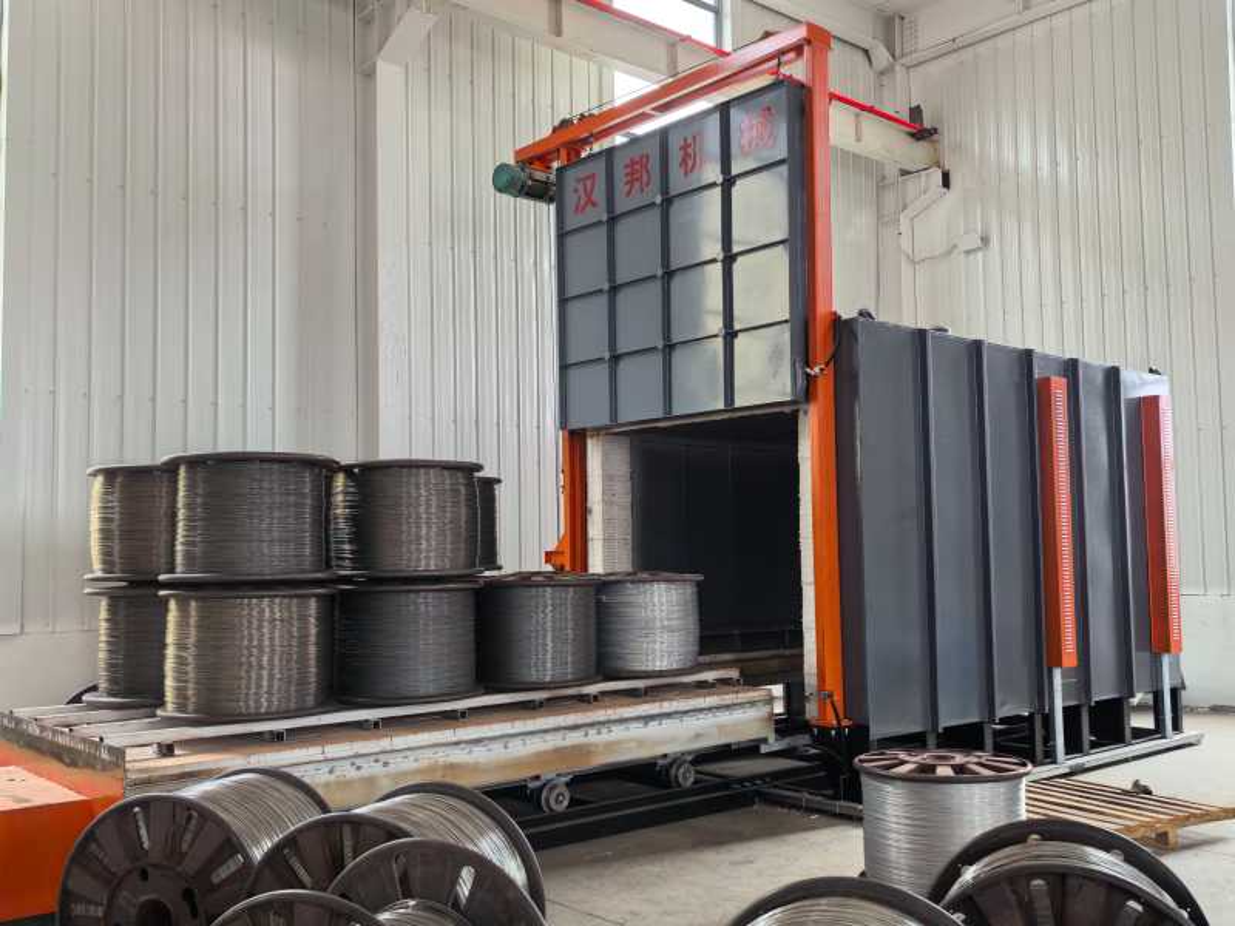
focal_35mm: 33
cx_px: 618
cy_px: 463
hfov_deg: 55.4
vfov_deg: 42.9
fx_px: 1177
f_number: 1.4
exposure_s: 1/100
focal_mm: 6.98
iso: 100
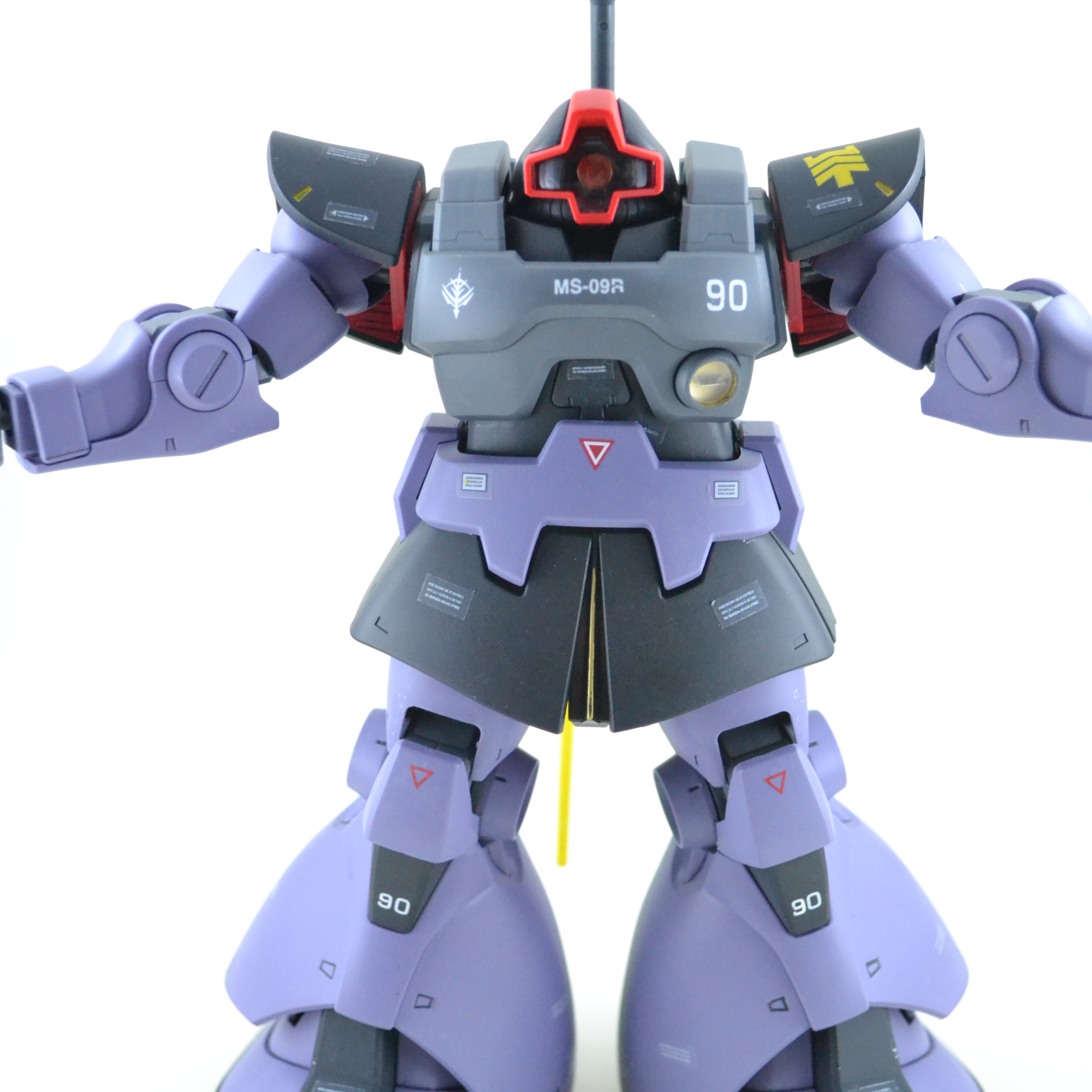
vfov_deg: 27.7
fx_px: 2213
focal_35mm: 62
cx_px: 551
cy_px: 621
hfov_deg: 27.7
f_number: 4.8
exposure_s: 1/200
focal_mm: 32
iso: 3200
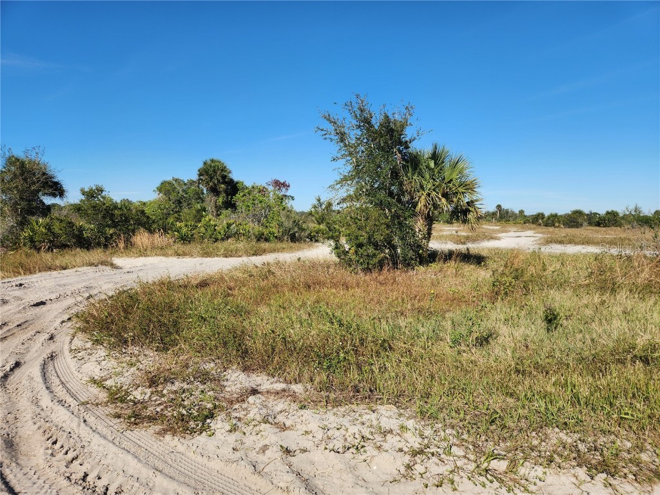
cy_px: 248
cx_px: 330
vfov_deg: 58.9
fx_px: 439
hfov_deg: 73.9
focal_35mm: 23
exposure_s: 1/1994
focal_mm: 5.4
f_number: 1.8
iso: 20
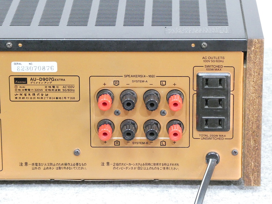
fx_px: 1352
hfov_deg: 11.5
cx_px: 136
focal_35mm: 172
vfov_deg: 8.6
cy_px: 102
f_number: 5.6
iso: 1600
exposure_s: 1/15
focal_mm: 30.9
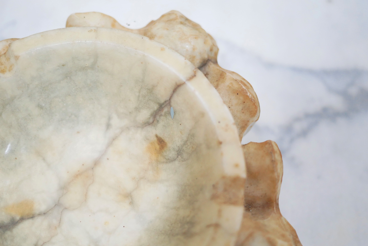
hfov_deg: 46.4
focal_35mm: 42
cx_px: 184
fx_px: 429
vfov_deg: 31.9
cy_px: 128
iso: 1000
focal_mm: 20
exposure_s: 1/60
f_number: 1.7
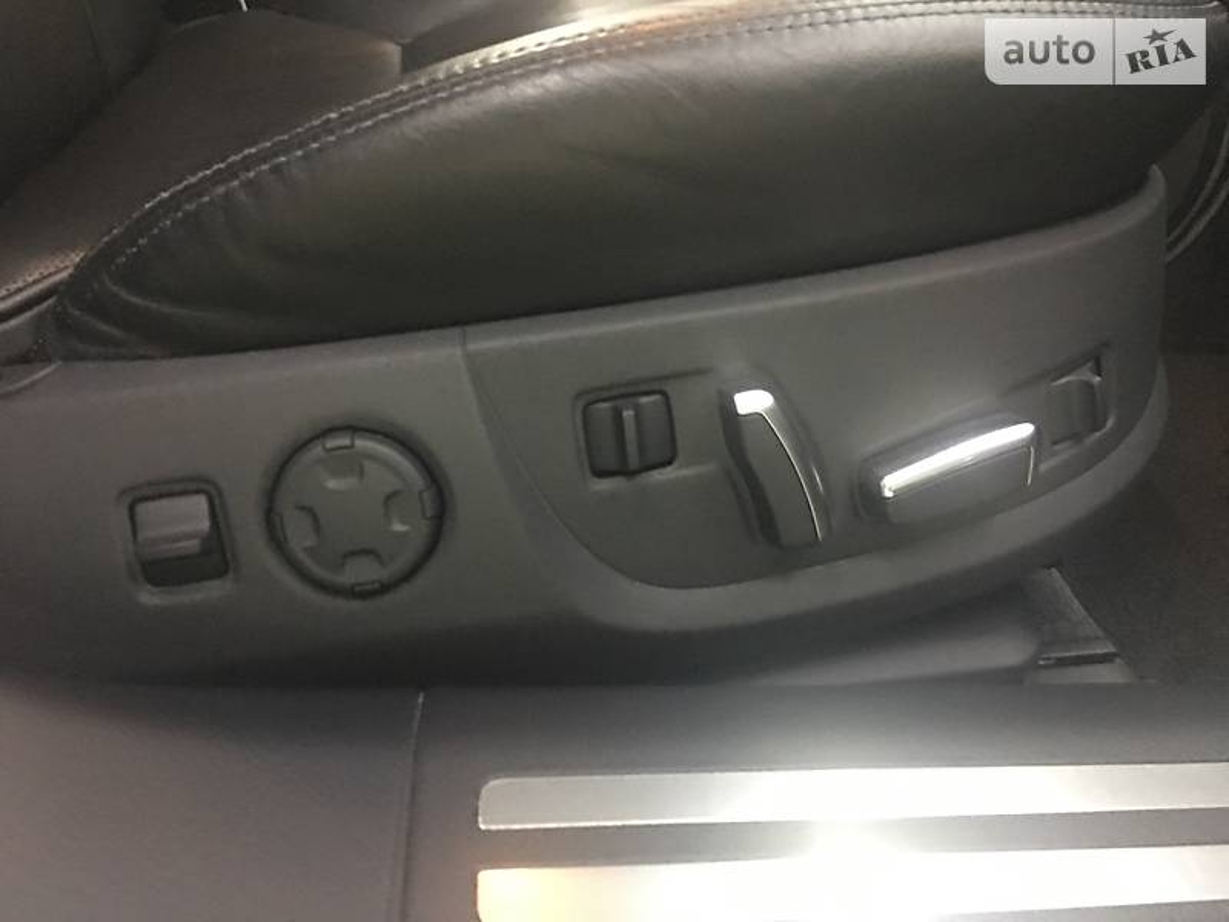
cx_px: 614
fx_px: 1030
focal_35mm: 29
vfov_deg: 48.2
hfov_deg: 61.7
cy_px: 461
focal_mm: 4.2
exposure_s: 1/8
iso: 160
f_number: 2.2
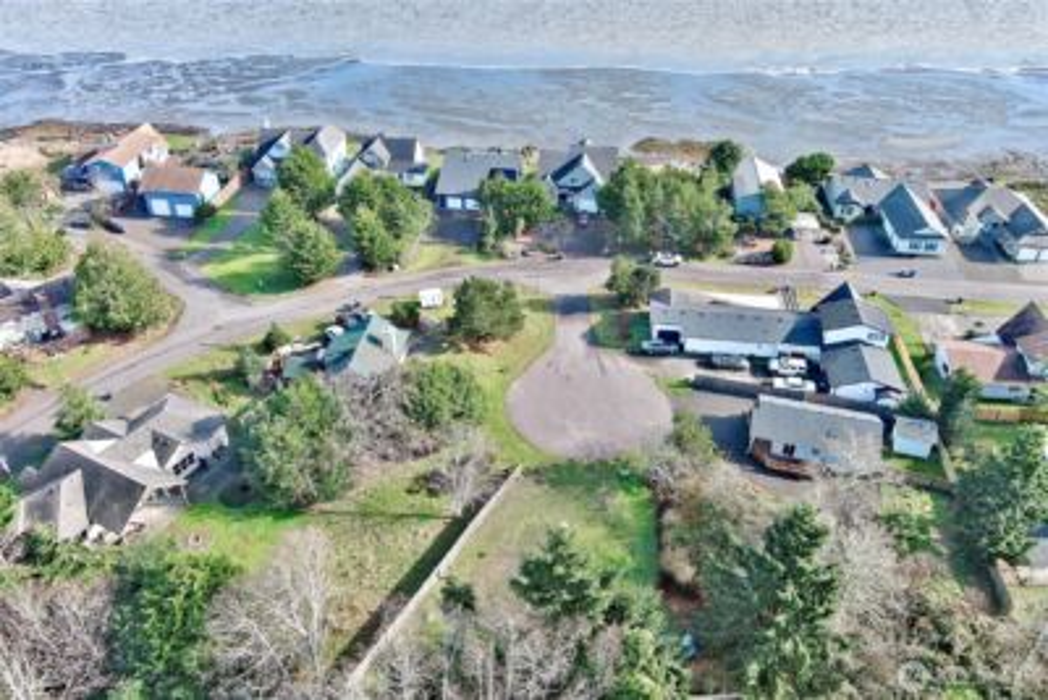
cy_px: 350
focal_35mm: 29
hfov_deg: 63.6
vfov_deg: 45.0
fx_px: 844
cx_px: 524
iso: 100
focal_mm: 10.57
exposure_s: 1/242
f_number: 2.8
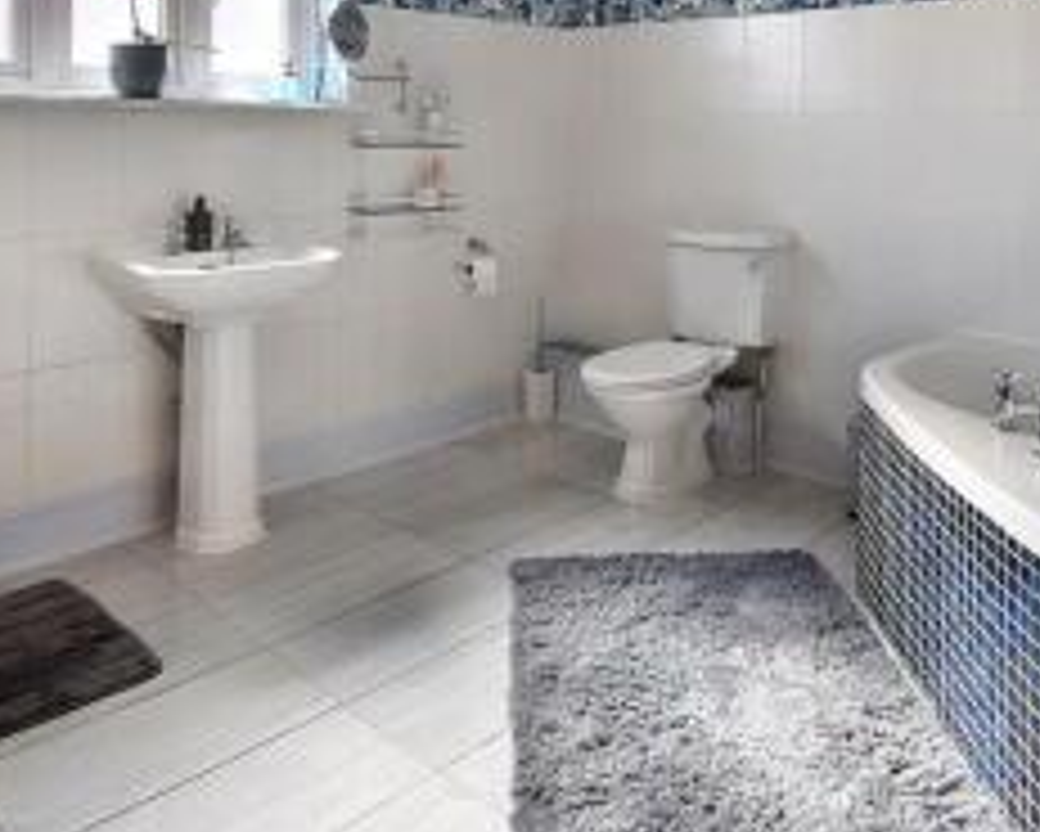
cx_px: 585
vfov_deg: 46.9
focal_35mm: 29
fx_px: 893
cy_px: 146
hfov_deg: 60.2
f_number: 4.5
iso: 100
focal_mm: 10
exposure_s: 1/80
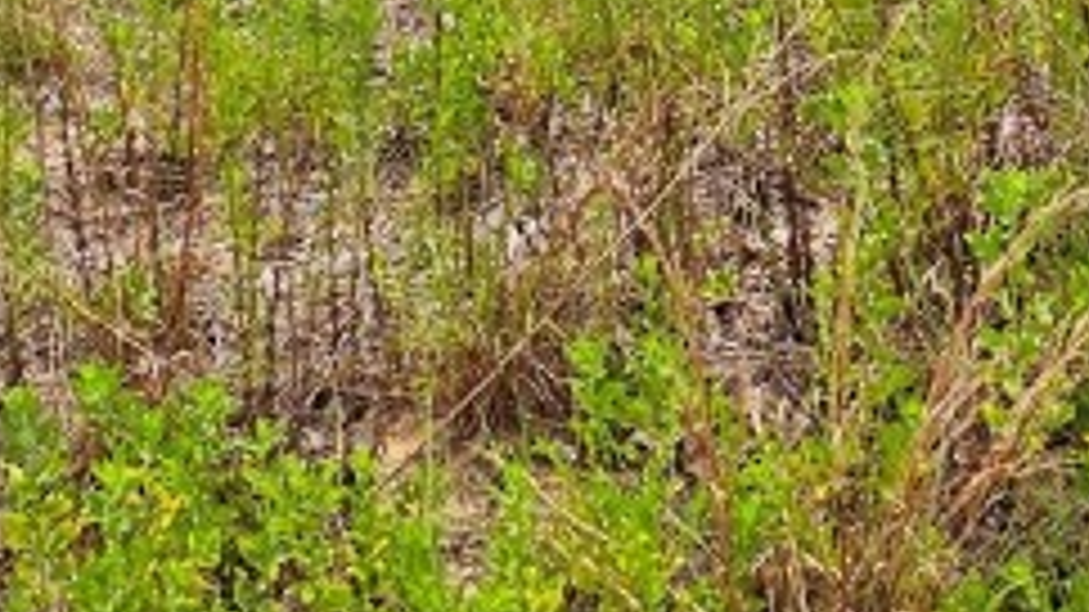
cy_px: -648
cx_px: 558
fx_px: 3060
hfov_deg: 20.2
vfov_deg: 10.4
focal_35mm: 106
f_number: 1.7
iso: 10
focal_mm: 6.3
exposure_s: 1/435
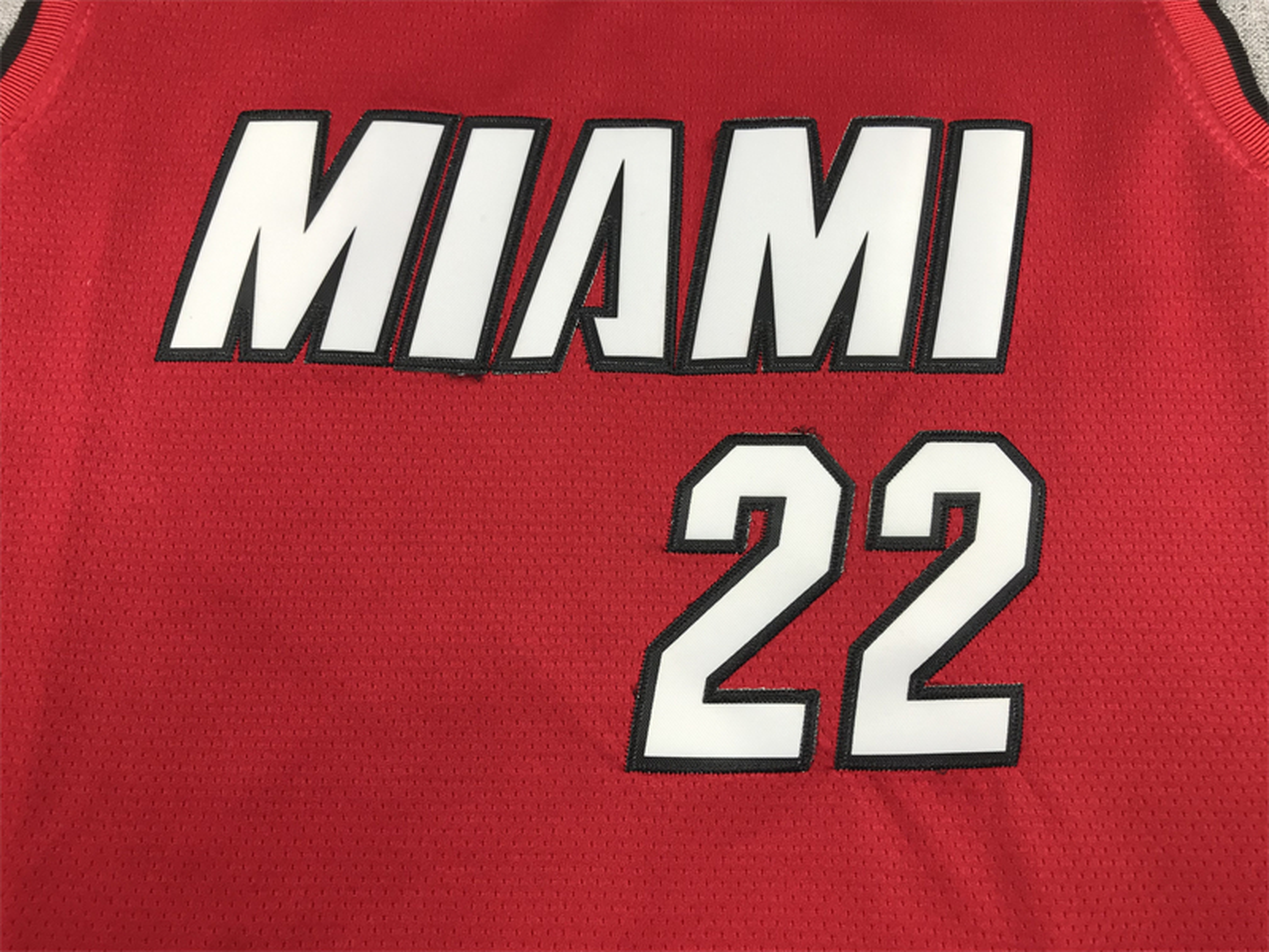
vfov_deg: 49.7
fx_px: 1026
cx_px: 634
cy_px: 476
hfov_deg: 63.4
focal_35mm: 28
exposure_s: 1/100
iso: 32
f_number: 1.8
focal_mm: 3.99
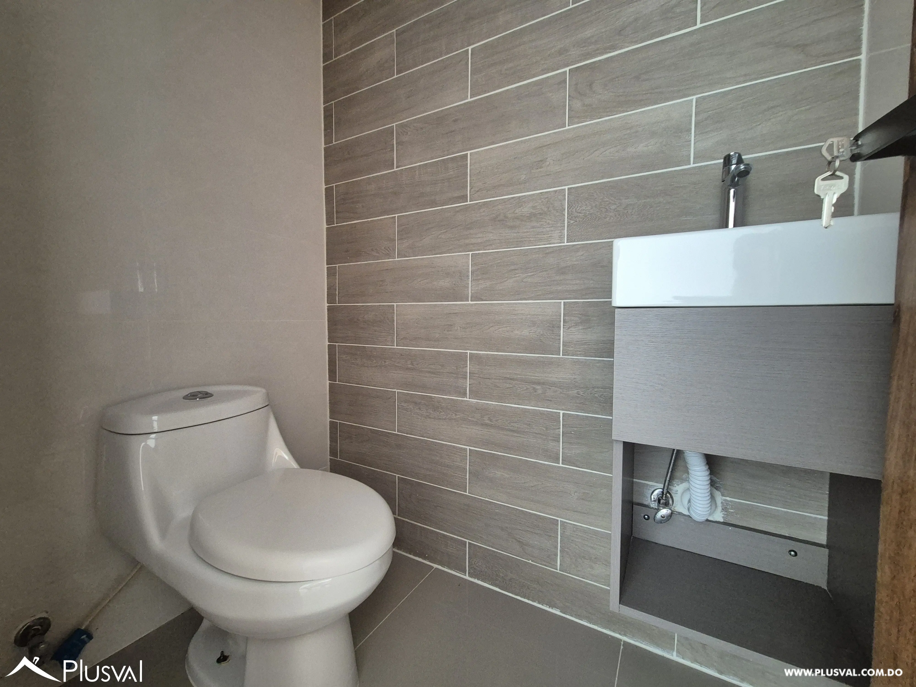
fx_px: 344
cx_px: 458
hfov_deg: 106.2
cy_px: 344
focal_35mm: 13
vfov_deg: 89.9
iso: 1000
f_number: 2.2
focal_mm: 2.2
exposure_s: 1/60
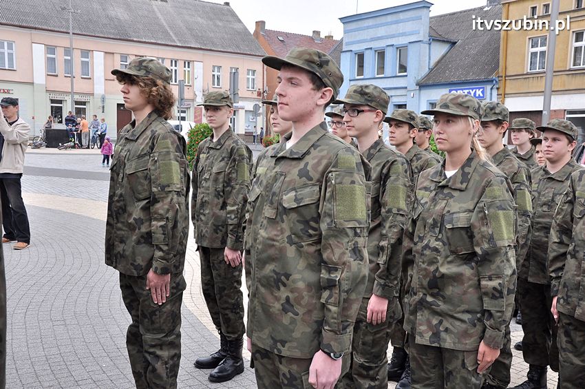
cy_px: 194
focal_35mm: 39
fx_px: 633
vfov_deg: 34.1
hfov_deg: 49.6
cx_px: 292
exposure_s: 1/250
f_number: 8
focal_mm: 26
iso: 500
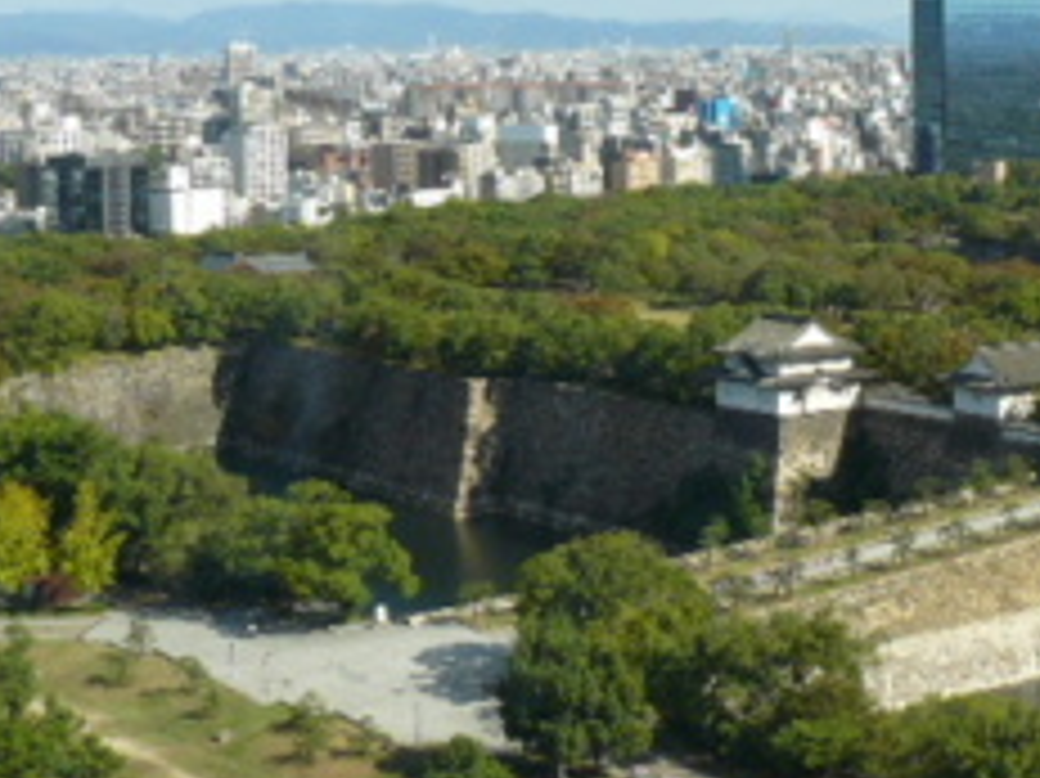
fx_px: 2342
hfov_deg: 24.1
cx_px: 1004
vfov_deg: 18.5
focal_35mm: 78
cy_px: 70
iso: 100
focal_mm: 6
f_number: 5.6
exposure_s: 1/250
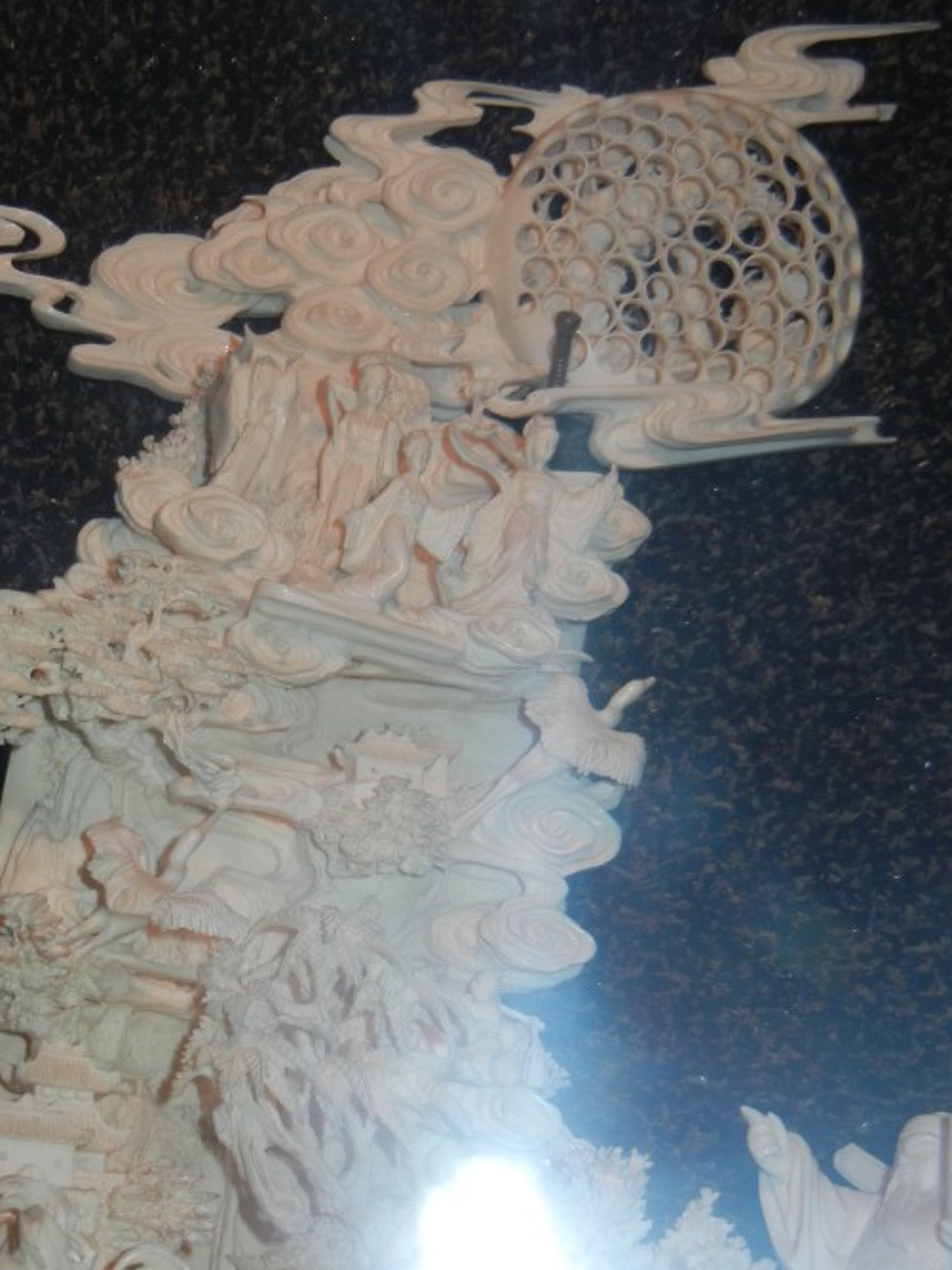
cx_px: 283
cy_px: 751
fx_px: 2530
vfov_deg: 28.1
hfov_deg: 21.2
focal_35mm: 69
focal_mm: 8.1
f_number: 3.8
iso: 200
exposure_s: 1/30
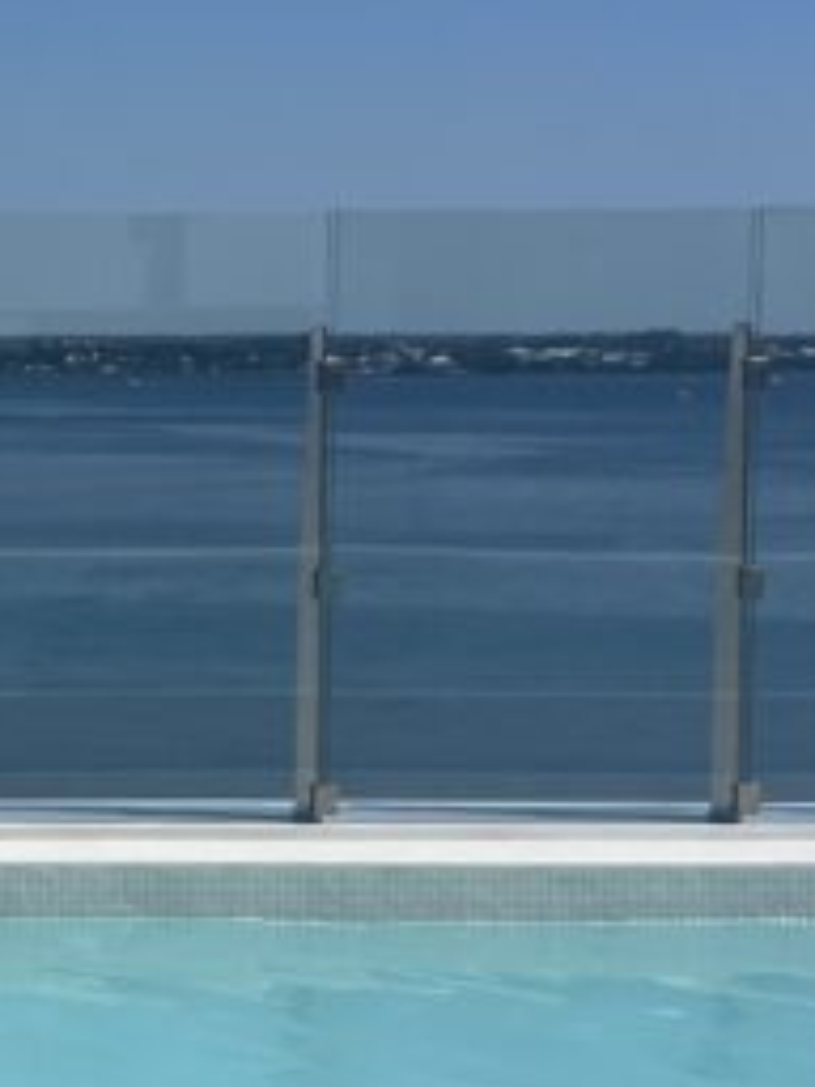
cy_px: 497
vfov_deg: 18.9
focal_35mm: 104
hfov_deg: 11.4
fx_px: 3265
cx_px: -1231
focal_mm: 5.1
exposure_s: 1/9091
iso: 50
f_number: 1.6
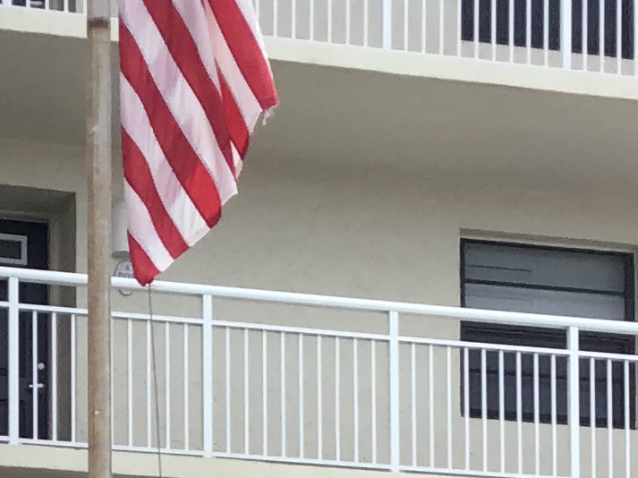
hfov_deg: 13.8
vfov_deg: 9.6
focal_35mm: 142
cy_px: 1040
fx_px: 2616
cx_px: 97
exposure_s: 1/381
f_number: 2.4
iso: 25
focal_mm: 3.3
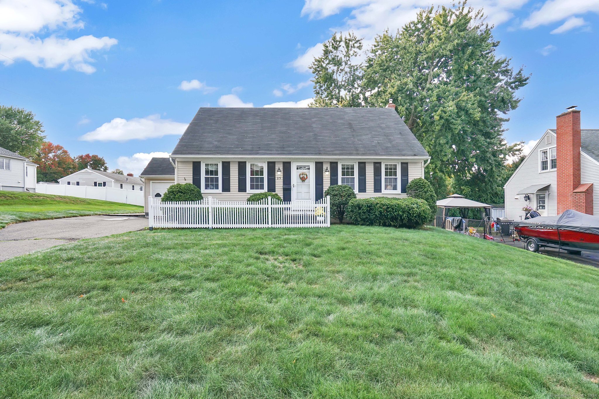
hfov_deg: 96.7
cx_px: 300
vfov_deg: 73.7
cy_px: 200
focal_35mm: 16
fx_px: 266
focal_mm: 16
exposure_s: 1/400
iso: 400
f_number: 8
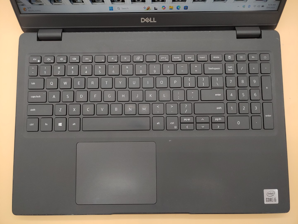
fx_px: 224
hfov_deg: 67.3
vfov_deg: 53.1
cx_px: 149
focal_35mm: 26
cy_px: 112
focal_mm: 4.36
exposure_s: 1/61
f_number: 1.8
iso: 50
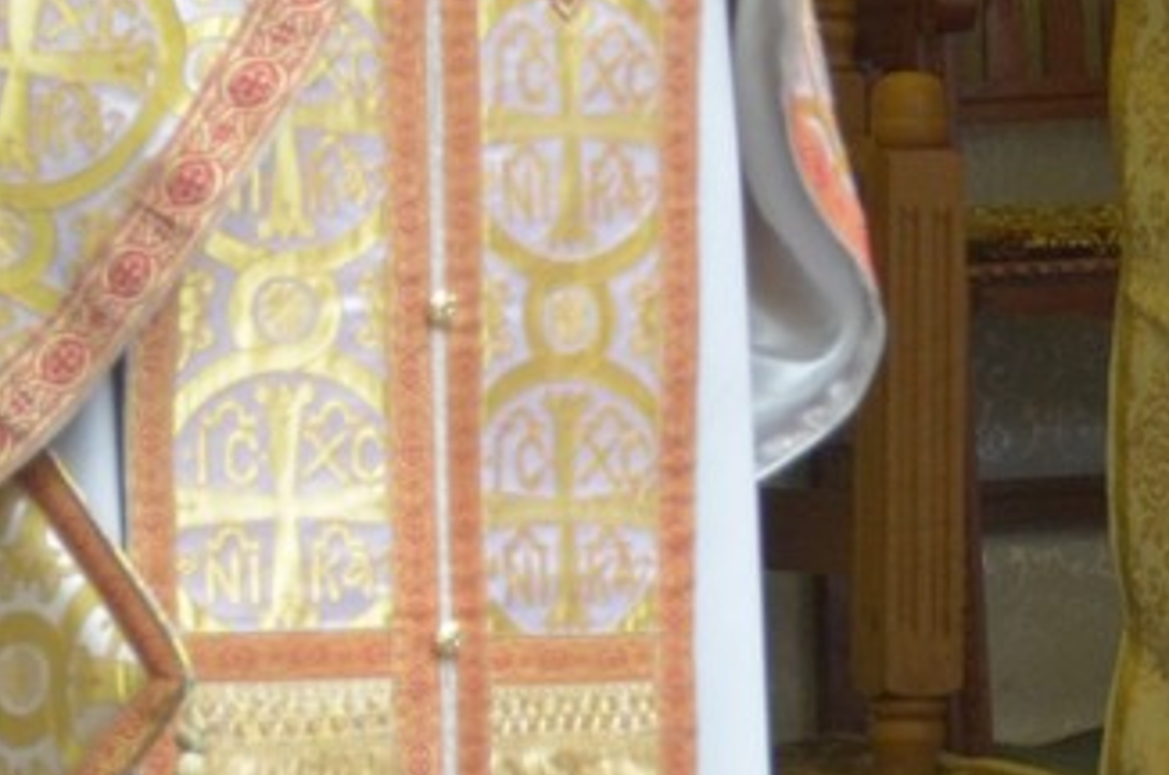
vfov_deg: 4.0
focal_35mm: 335
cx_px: 965
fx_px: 10857
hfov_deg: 6.2
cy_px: -653
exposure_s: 1/200
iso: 640
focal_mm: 38
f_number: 4.2
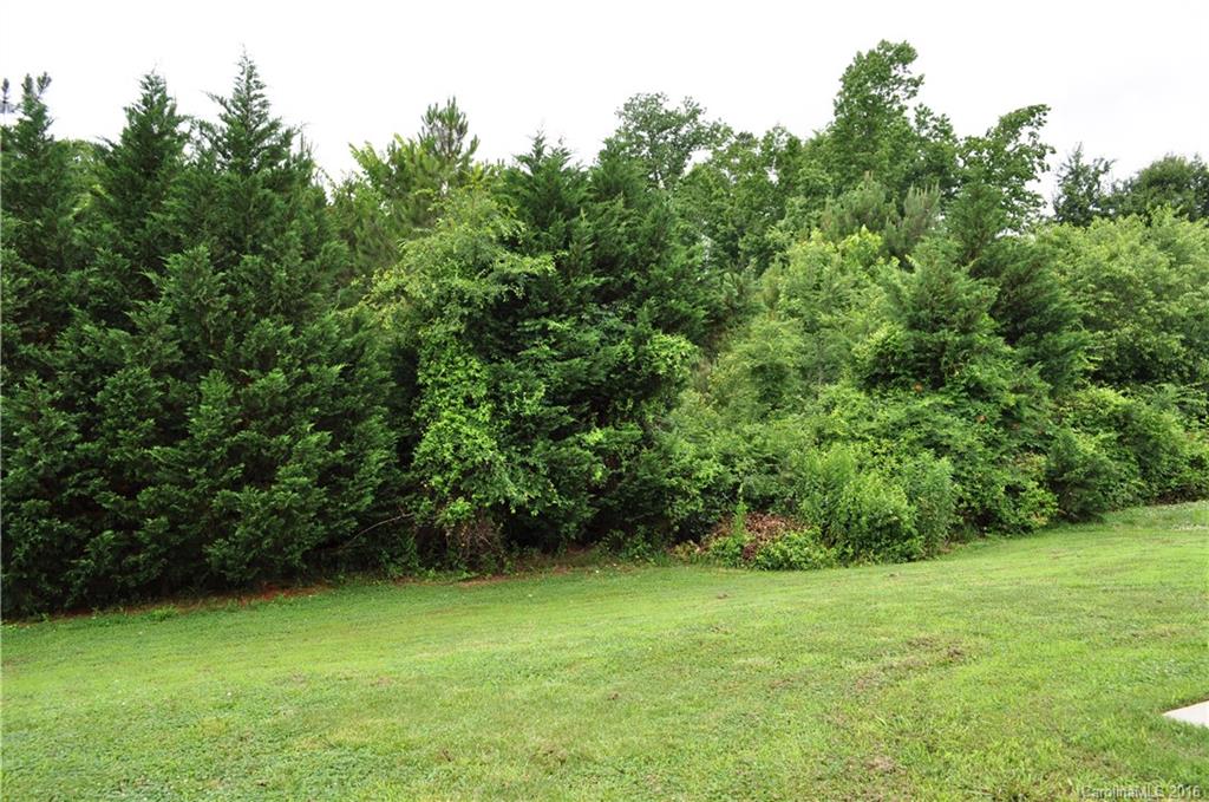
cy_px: 401
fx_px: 905
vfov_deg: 47.8
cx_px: 604
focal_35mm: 27
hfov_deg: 67.5
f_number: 7.1
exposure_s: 1/200
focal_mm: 18
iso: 200
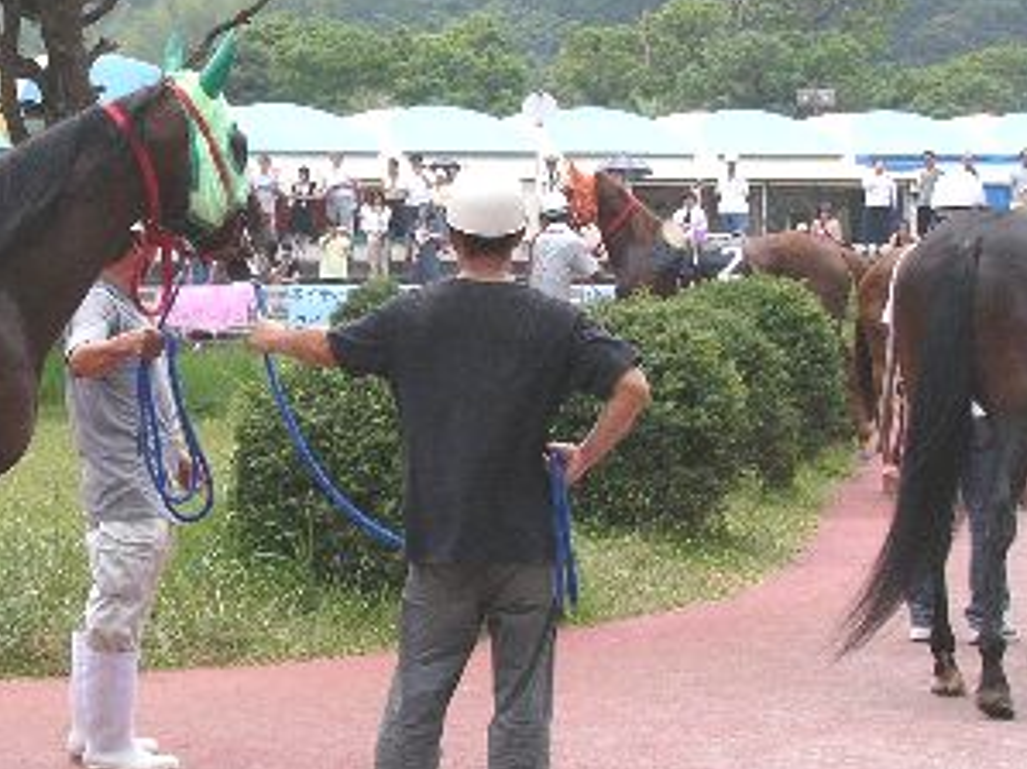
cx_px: 48
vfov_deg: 19.1
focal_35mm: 77
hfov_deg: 24.4
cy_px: 285
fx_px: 2284
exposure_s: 1/500
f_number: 5.6
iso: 100
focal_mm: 6
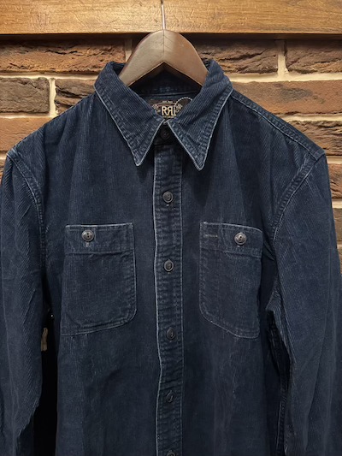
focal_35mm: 24
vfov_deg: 71.6
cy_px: 228
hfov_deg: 56.8
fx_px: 316
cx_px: 171
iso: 1600
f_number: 1.78
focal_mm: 6.76
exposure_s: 1/30
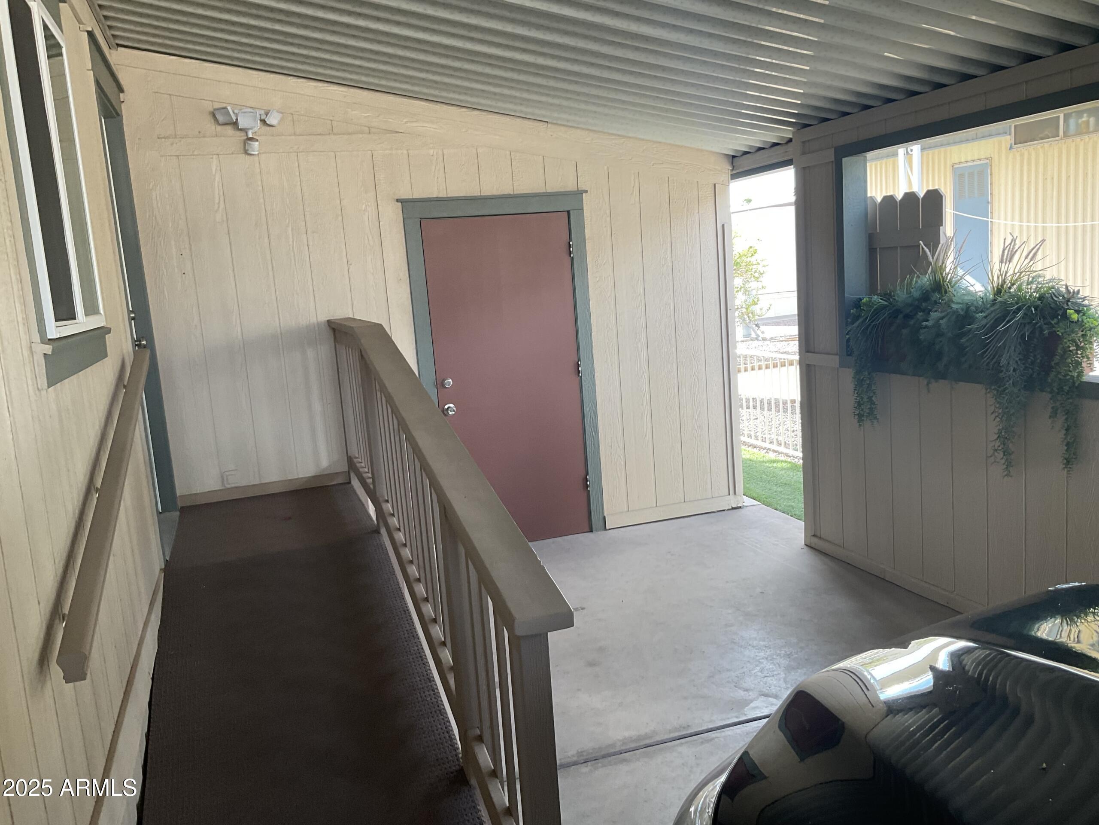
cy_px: 412
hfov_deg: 61.7
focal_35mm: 29
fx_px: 921
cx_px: 550
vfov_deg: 48.2
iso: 40
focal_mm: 3
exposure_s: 1/120
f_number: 1.8
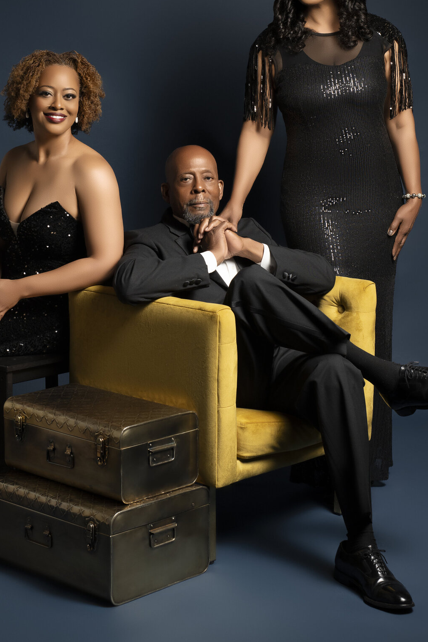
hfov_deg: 17.3
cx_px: 181
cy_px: 197
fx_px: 1408
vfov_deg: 25.5
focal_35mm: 79
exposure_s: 1/200
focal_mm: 50
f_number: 5.6
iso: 200
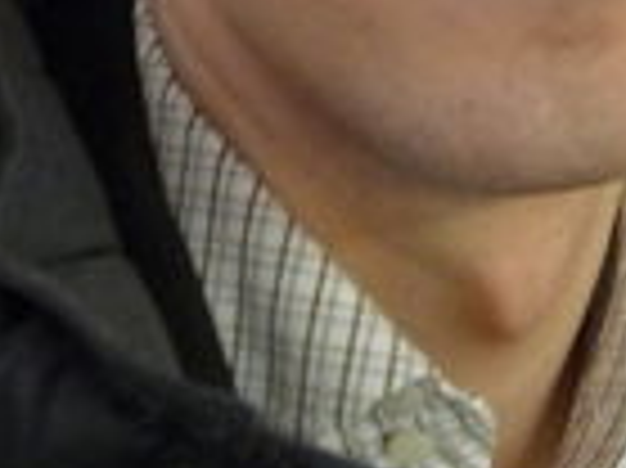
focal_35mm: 101
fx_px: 1825
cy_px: -281
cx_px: 932
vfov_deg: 13.6
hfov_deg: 17.5
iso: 400
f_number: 3.3
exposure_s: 1/10
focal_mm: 4.7
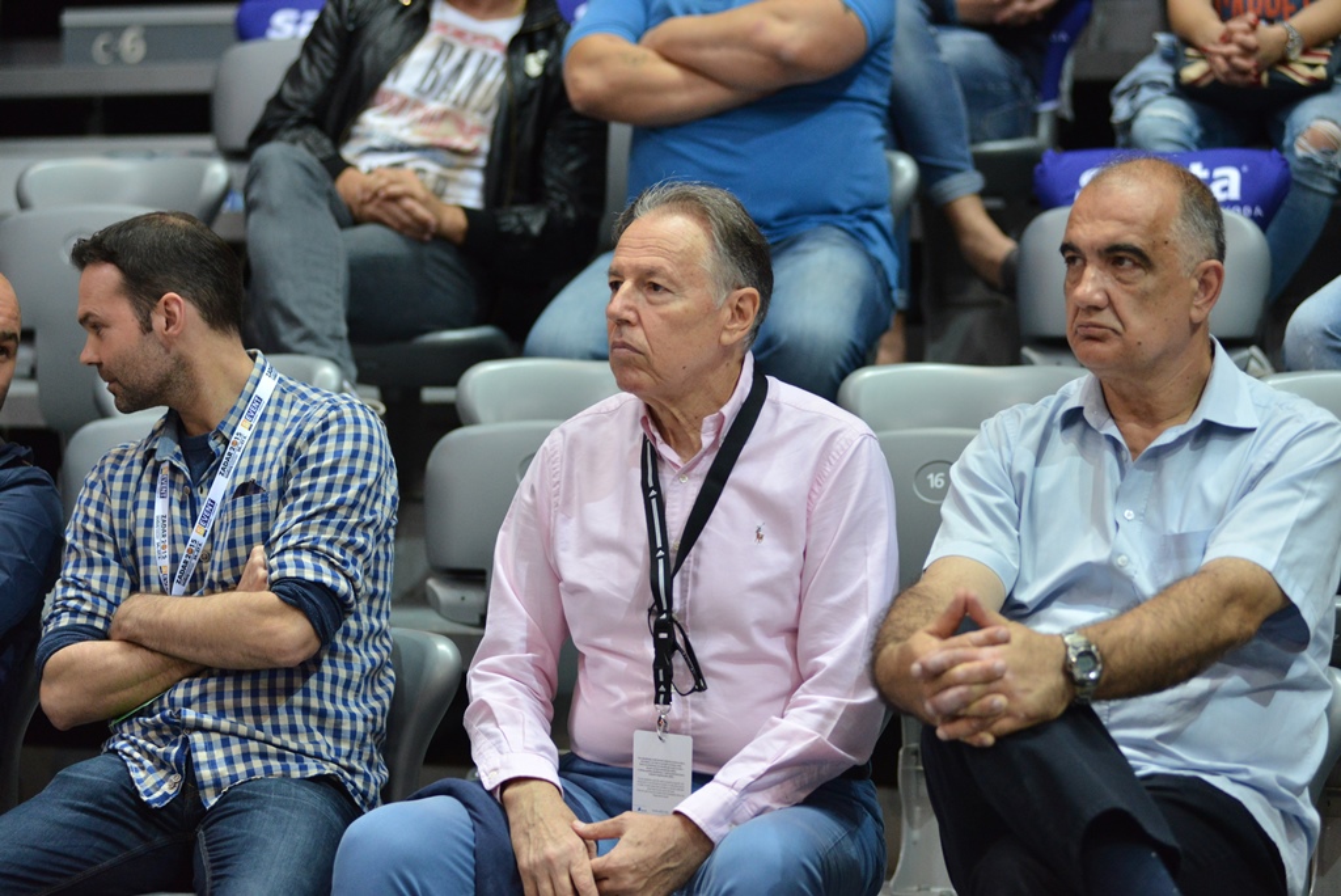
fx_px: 4472
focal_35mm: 120
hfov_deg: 17.1
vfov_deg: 11.4
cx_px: 670
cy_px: 448
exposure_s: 1/500
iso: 2500
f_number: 3.5
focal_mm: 120
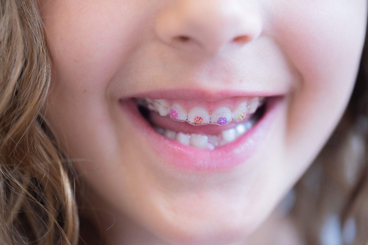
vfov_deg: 13.7
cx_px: 184
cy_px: 122
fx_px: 1022
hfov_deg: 20.4
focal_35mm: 100
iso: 500
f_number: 2.8
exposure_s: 1/160
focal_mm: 100
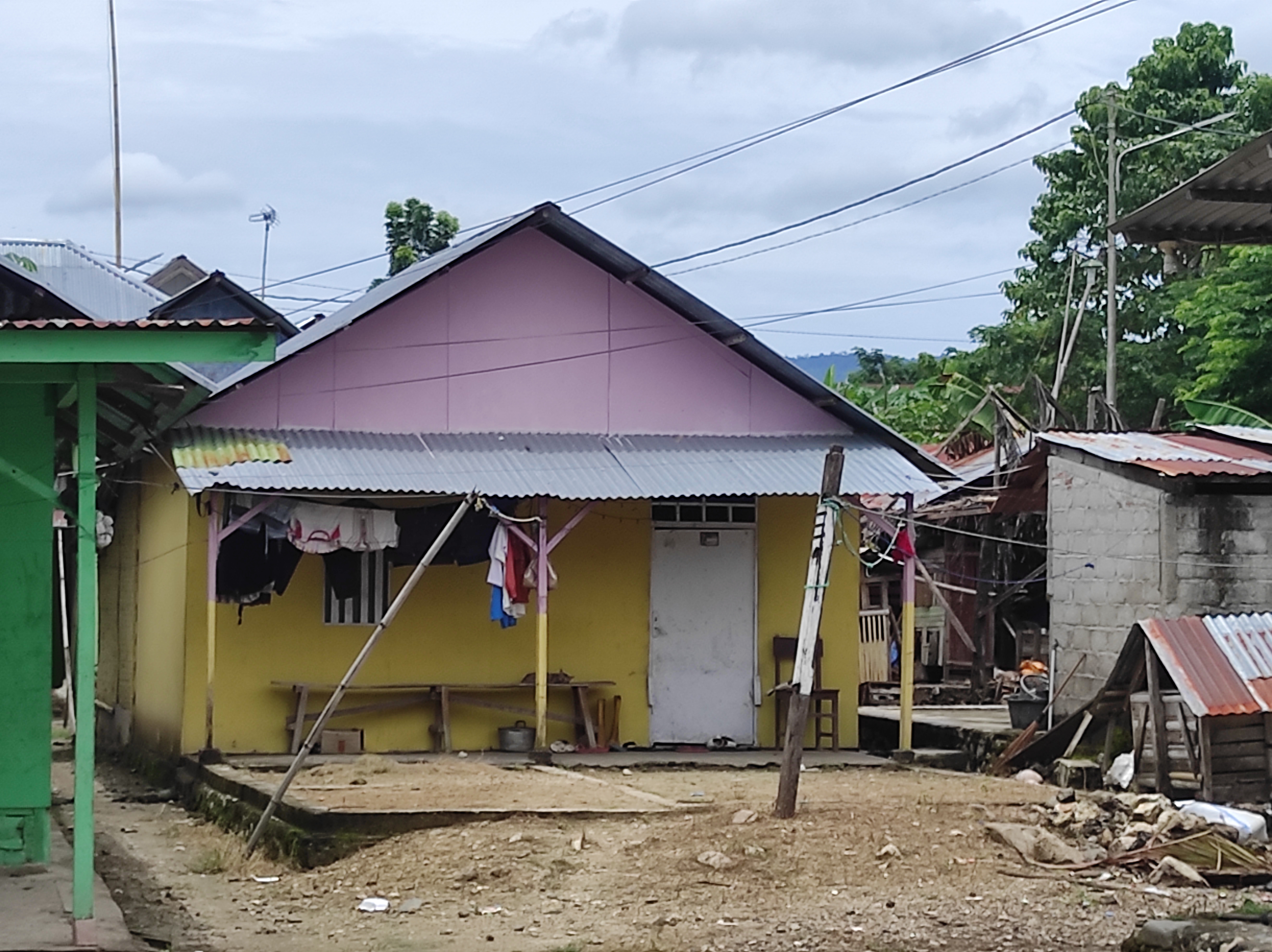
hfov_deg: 69.4
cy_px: 476
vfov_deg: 54.8
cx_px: 636
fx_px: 918
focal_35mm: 25
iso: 100
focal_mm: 5.43
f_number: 1.89
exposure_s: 1/2160
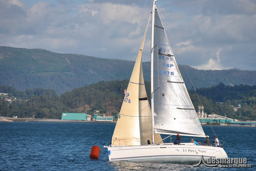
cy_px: 86
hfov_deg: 10.1
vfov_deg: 6.8
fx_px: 1442
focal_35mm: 202
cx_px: 128
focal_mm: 135
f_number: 6.3
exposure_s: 1/640
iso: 100
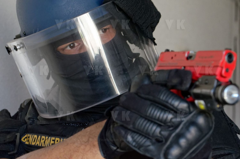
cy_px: 80
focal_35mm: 105
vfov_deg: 13.0
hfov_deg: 19.5
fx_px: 699
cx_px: 120
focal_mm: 70
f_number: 5.6
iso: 2000
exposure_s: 1/250
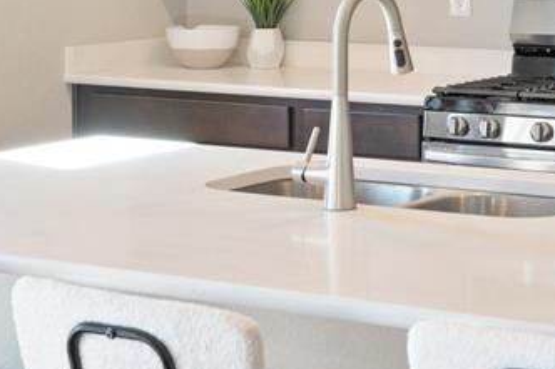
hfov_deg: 18.8
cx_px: 420
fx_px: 1664
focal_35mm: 108
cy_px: -78
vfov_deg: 12.4
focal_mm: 35
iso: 100
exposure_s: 1/1.43
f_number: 6.7
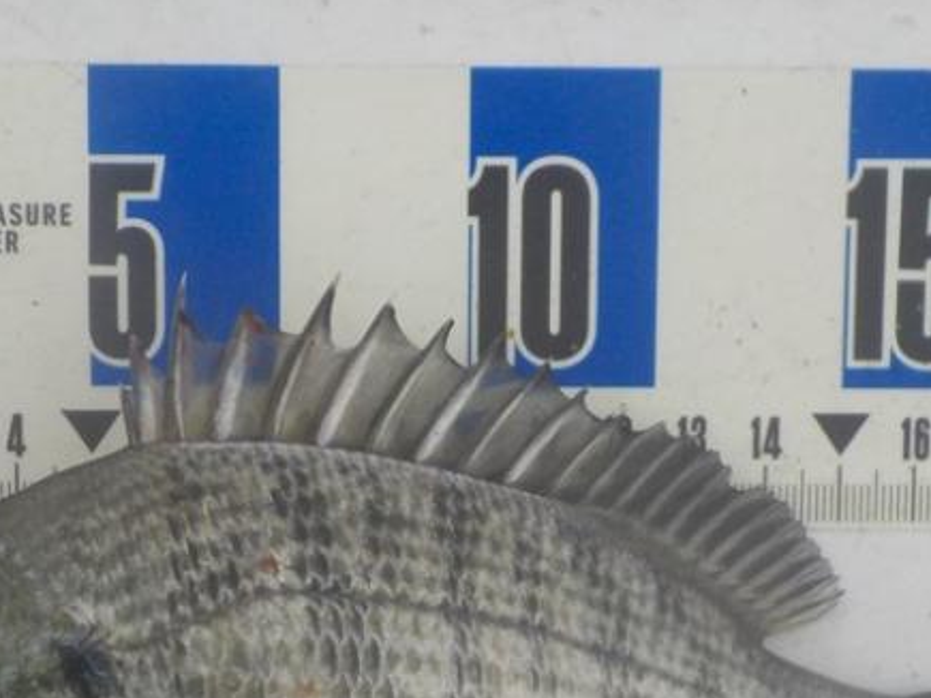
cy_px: 587
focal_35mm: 69
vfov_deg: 21.0
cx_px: 364
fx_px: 1855
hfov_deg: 28.1
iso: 125
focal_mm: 4.1
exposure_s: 1/1250
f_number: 3.3
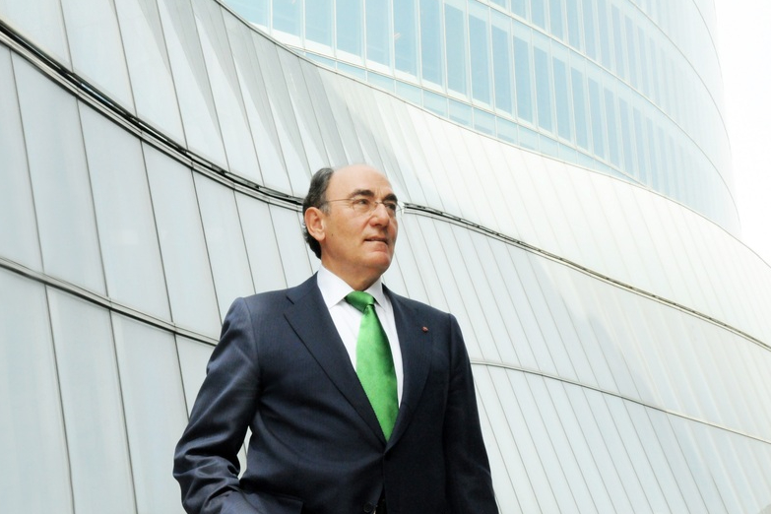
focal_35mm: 54
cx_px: 385
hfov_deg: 37.2
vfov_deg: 25.3
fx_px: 1146
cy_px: 257
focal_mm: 35
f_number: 22
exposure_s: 1/250
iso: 2500
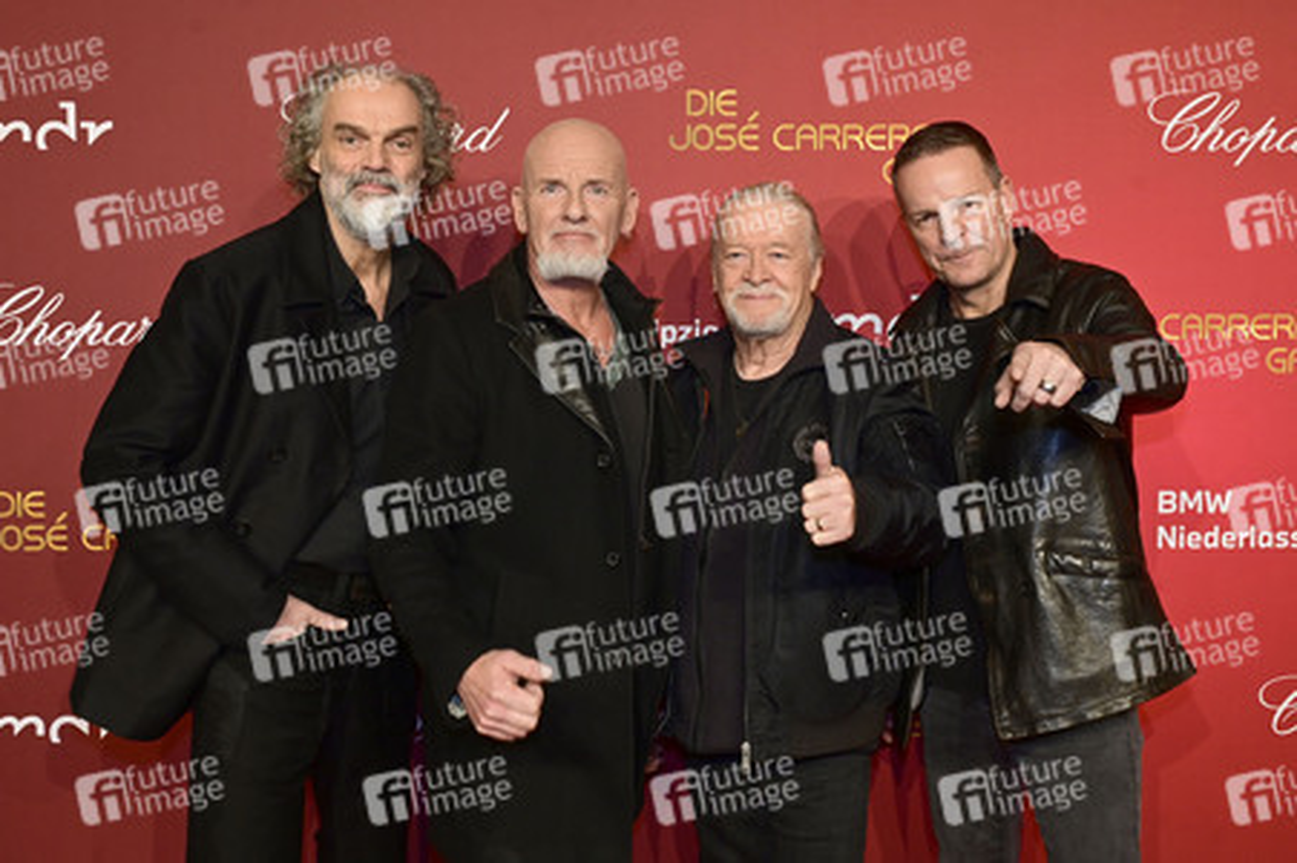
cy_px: 432
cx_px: 648
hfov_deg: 50.7
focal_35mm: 38
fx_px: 1368
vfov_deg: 35.0
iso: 1600
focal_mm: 38
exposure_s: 1/160
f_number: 7.1
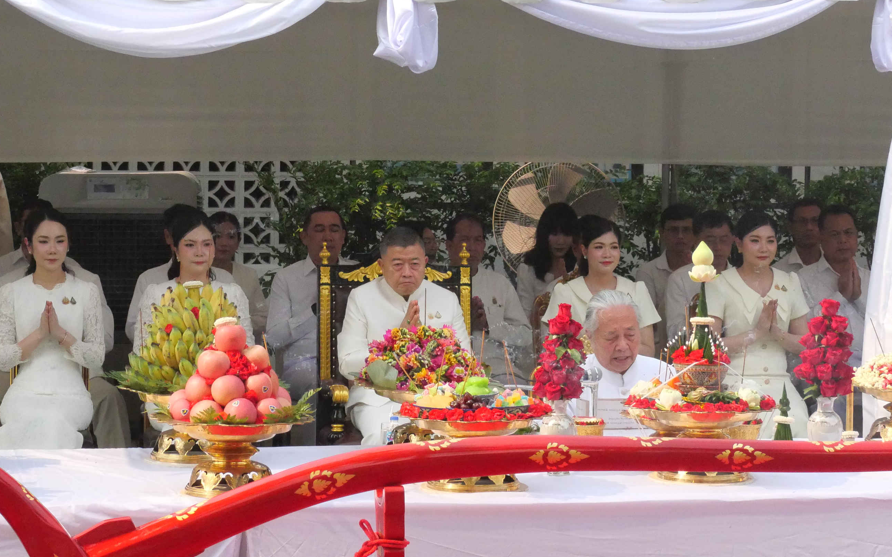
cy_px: 144
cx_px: 309
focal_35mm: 121
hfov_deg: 17.2
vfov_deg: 10.8
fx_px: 2941
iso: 4000
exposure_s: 1/4000
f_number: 9
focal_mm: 40
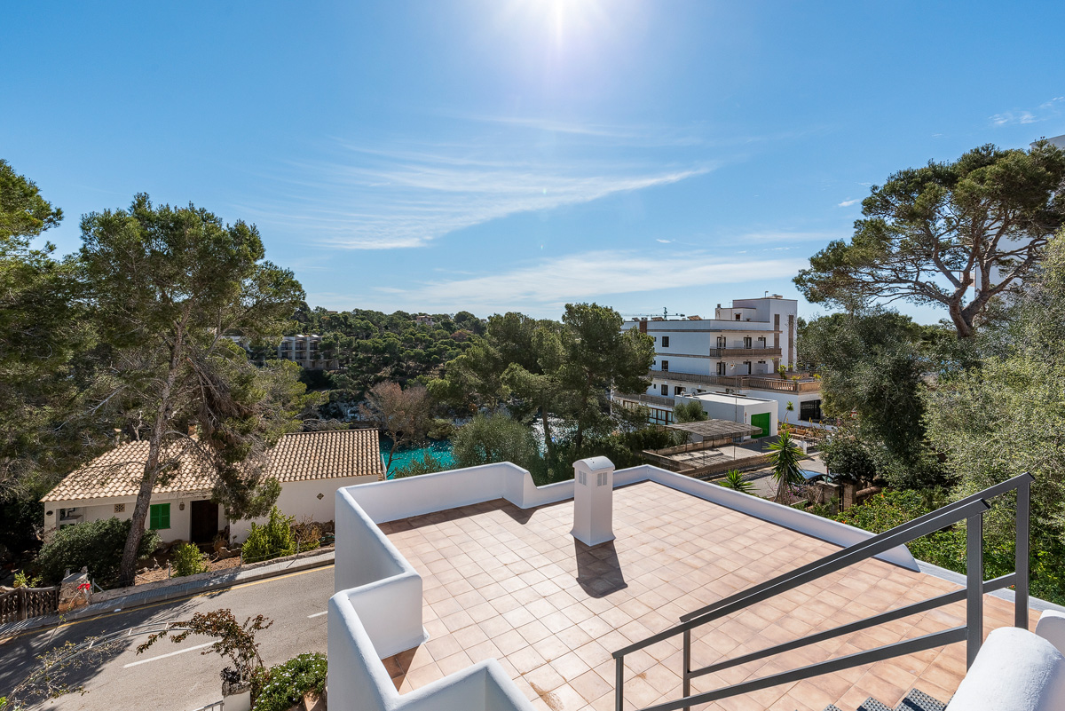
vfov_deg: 77.4
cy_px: 356
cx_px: 532
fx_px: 444
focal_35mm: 15
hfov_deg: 100.4
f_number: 8
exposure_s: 1/1250
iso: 320
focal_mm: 15
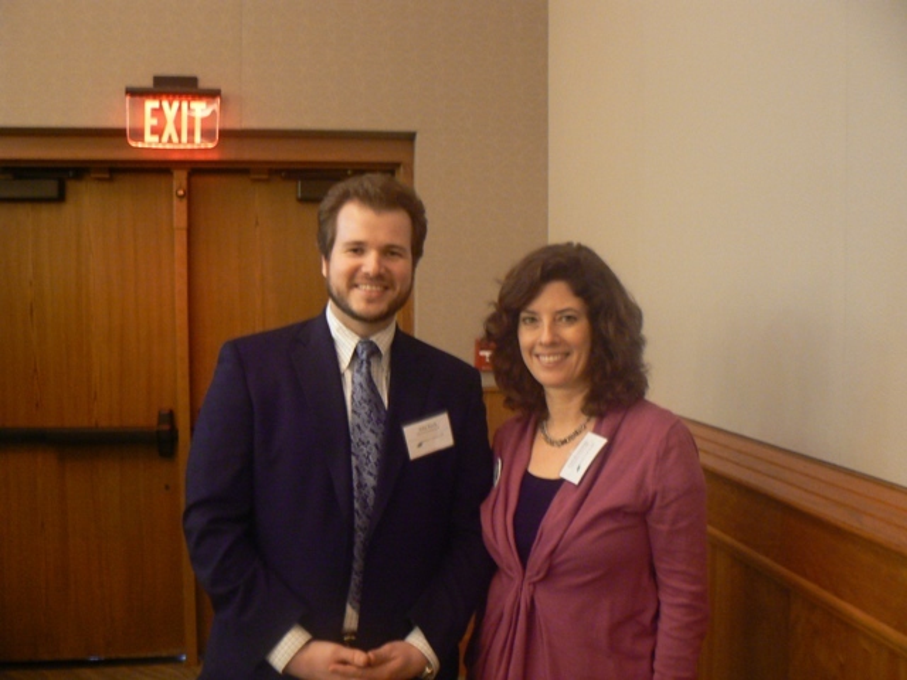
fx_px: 943
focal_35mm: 36
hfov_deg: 51.4
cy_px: 340
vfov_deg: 39.7
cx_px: 454
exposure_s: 1/3.2
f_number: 2.8
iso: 200
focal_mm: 6
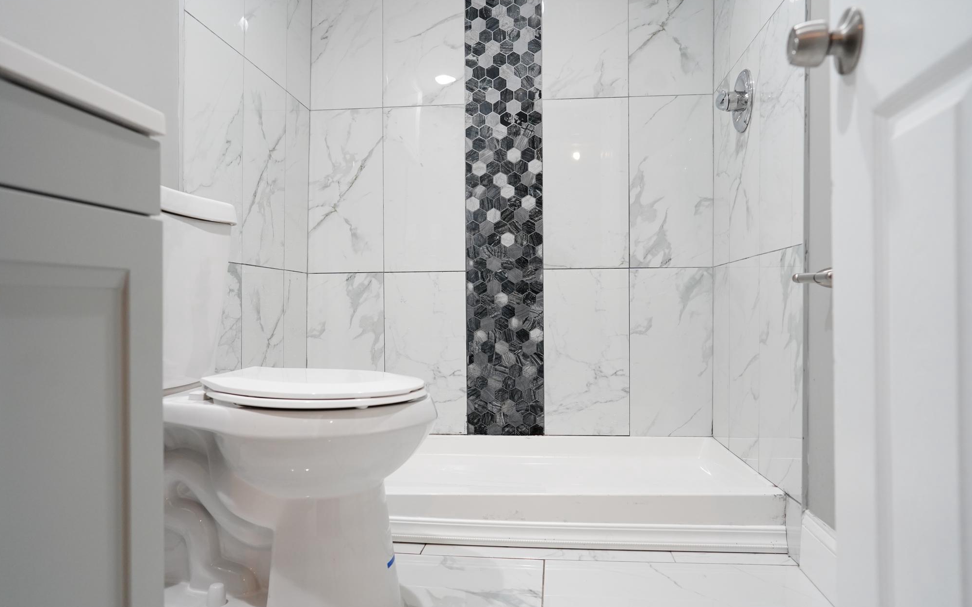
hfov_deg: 72.5
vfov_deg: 49.2
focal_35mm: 25
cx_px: 494
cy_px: 324
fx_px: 662
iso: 2000
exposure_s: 1/125
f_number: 4
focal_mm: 24
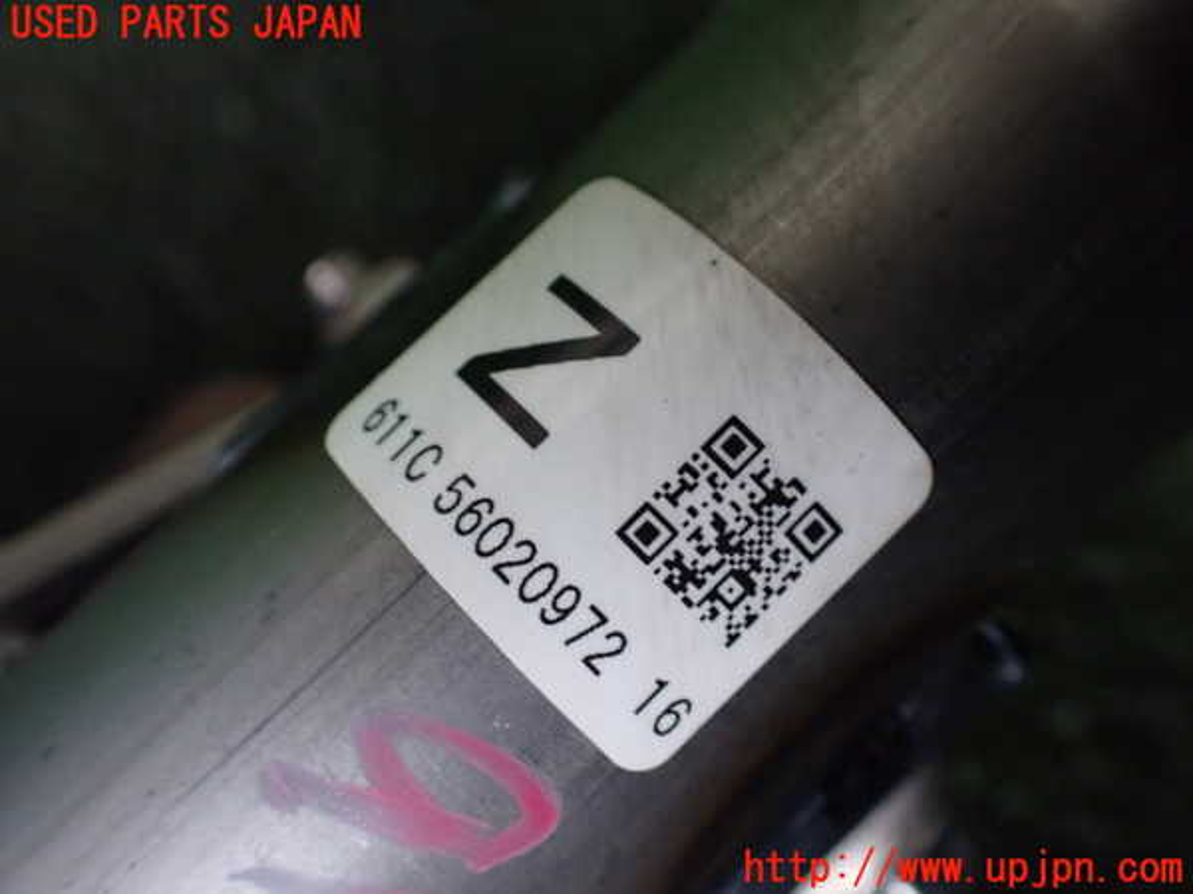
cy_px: 447
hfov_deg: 60.0
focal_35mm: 30
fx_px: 1034
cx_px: 596
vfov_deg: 46.8
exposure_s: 1/30
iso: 800
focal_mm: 5.4
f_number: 2.3
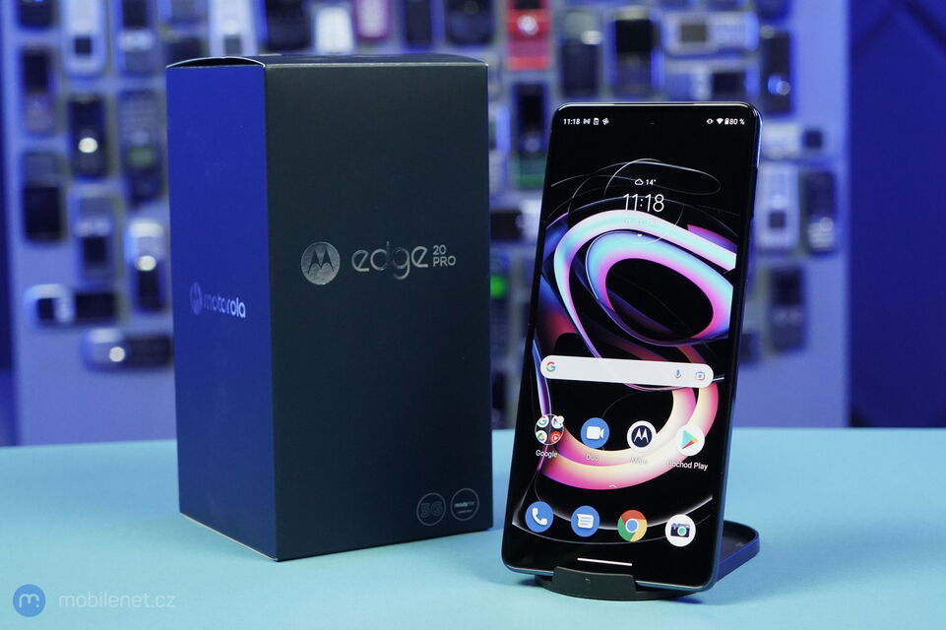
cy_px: 315
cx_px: 473
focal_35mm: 57
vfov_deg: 23.8
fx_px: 1497
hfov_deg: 35.1
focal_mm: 57
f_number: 8
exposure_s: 1/160
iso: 6400
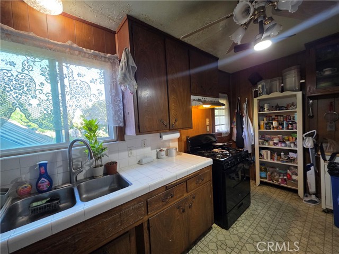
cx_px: 170
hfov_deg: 106.2
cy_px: 127
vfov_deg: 89.9
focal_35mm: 13
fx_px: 127
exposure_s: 1/60
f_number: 1.9
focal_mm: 2.2
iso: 250
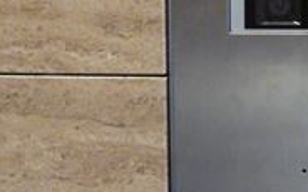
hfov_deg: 19.0
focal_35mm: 103
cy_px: 93
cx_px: 373
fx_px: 865
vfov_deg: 12.7
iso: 800
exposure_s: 1/50
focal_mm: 5
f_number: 3.1
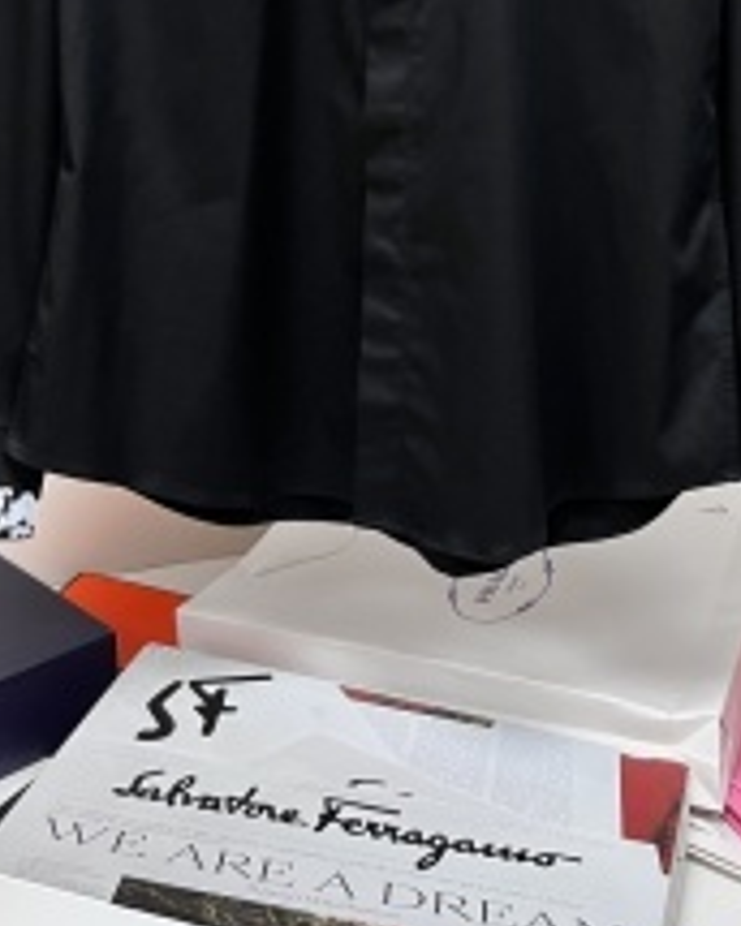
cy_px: -39
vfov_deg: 29.4
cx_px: 386
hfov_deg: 25.8
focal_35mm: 59
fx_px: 1617
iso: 125
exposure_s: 1/83
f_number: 1.6
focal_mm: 5.1
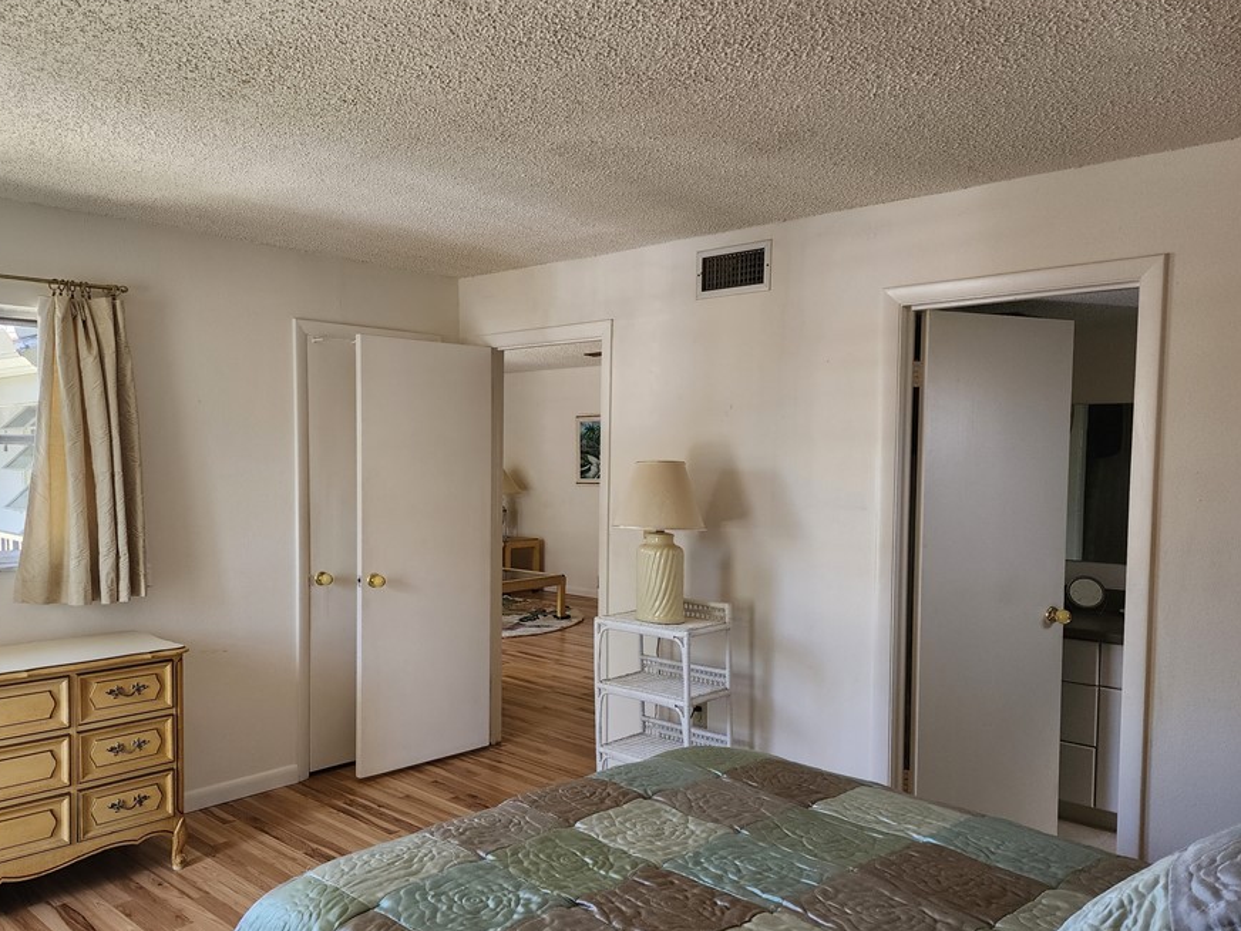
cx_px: 525
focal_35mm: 27
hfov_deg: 65.0
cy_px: 503
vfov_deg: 51.3
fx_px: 968
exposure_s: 1/120
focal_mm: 6.4
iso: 160
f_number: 1.8
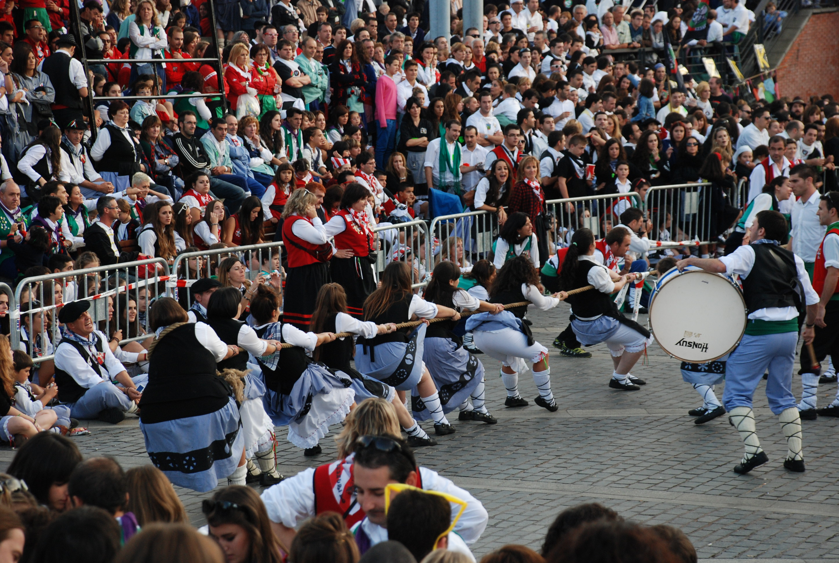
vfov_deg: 10.8
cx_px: 420
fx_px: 2978
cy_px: 282
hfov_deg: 16.0
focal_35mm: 128
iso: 400
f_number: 5.6
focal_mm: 85
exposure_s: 1/125
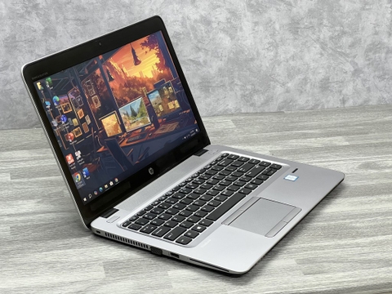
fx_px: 872
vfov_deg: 19.1
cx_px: 196
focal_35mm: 77
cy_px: 147
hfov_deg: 25.3
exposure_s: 1/50
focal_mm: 9
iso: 200
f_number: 2.8
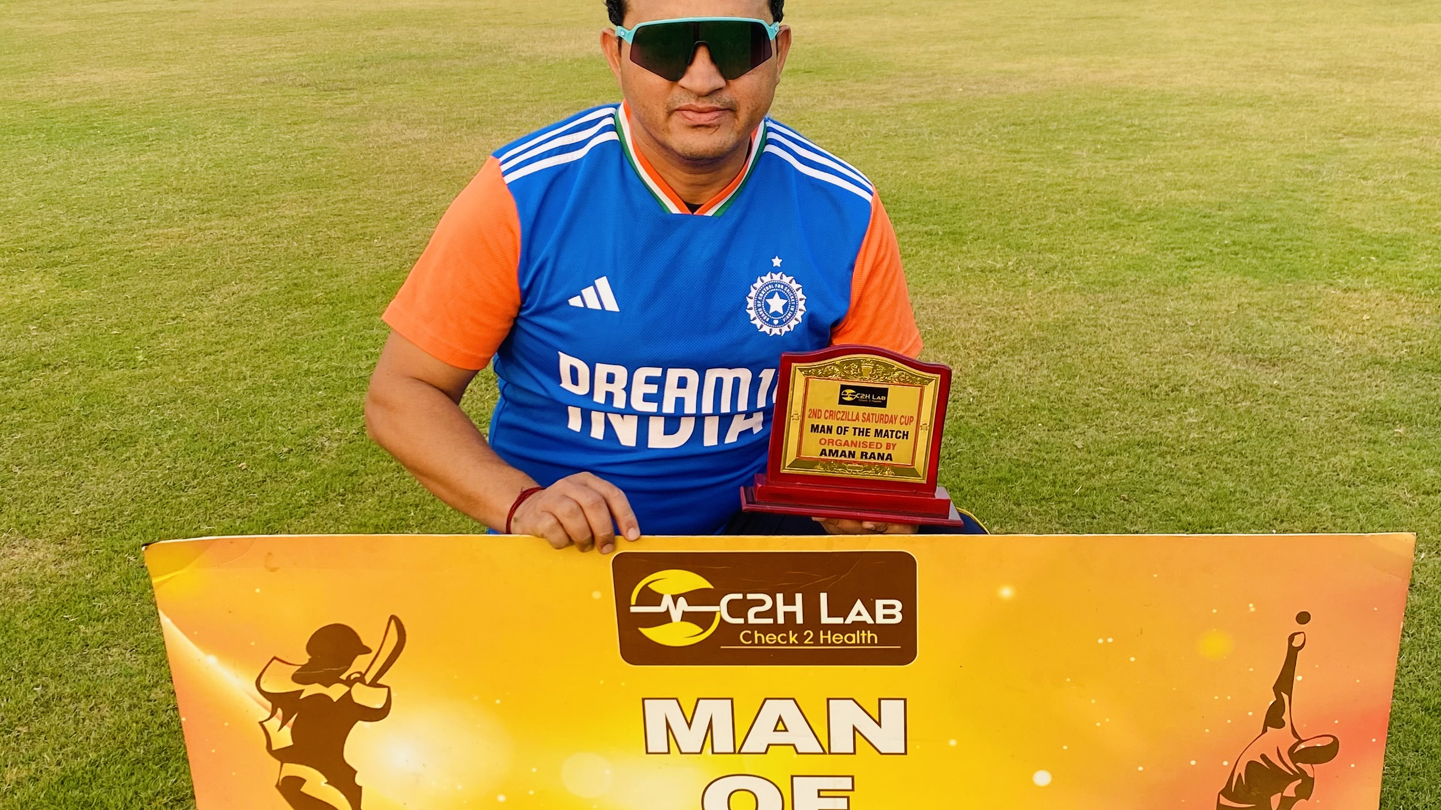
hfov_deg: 46.4
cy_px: 391
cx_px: 778
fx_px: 1681
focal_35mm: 44
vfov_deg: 27.1
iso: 32
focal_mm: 4.25
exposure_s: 1/502
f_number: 1.8
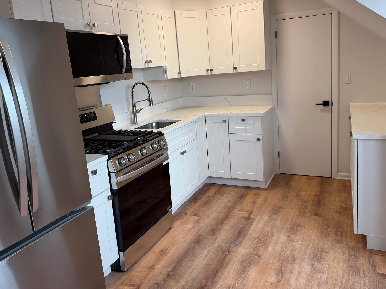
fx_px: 323
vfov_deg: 48.1
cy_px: 125
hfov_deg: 61.6
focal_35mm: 29
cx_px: 182
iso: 100
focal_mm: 6.76
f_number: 1.78
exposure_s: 1/120
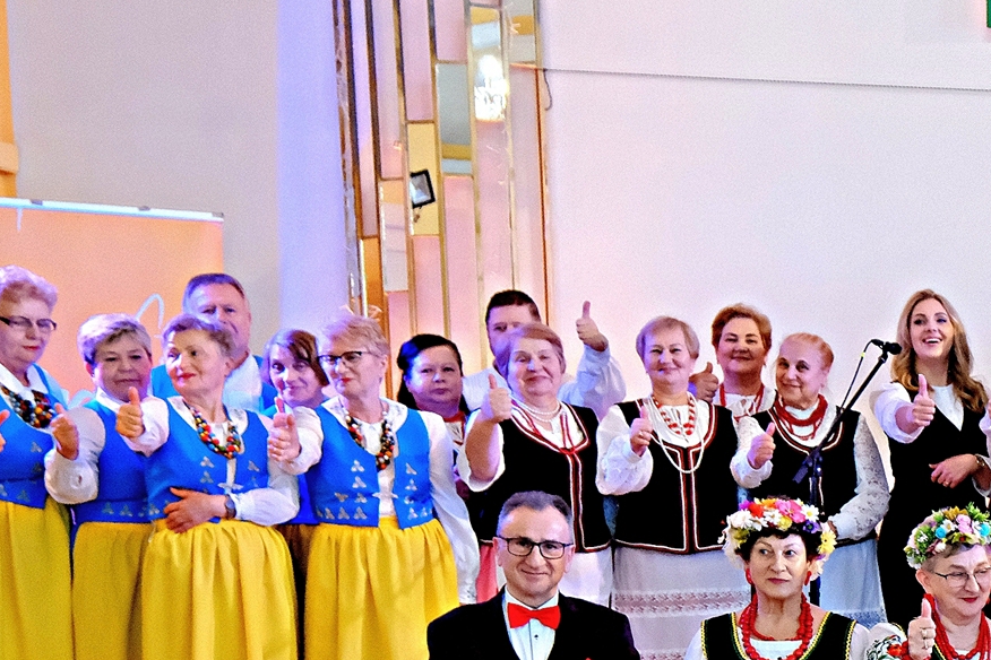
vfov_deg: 14.7
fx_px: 2477
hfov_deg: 20.7
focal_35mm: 90
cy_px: 779
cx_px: 1280
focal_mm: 20
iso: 3200
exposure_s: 1/128
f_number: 4
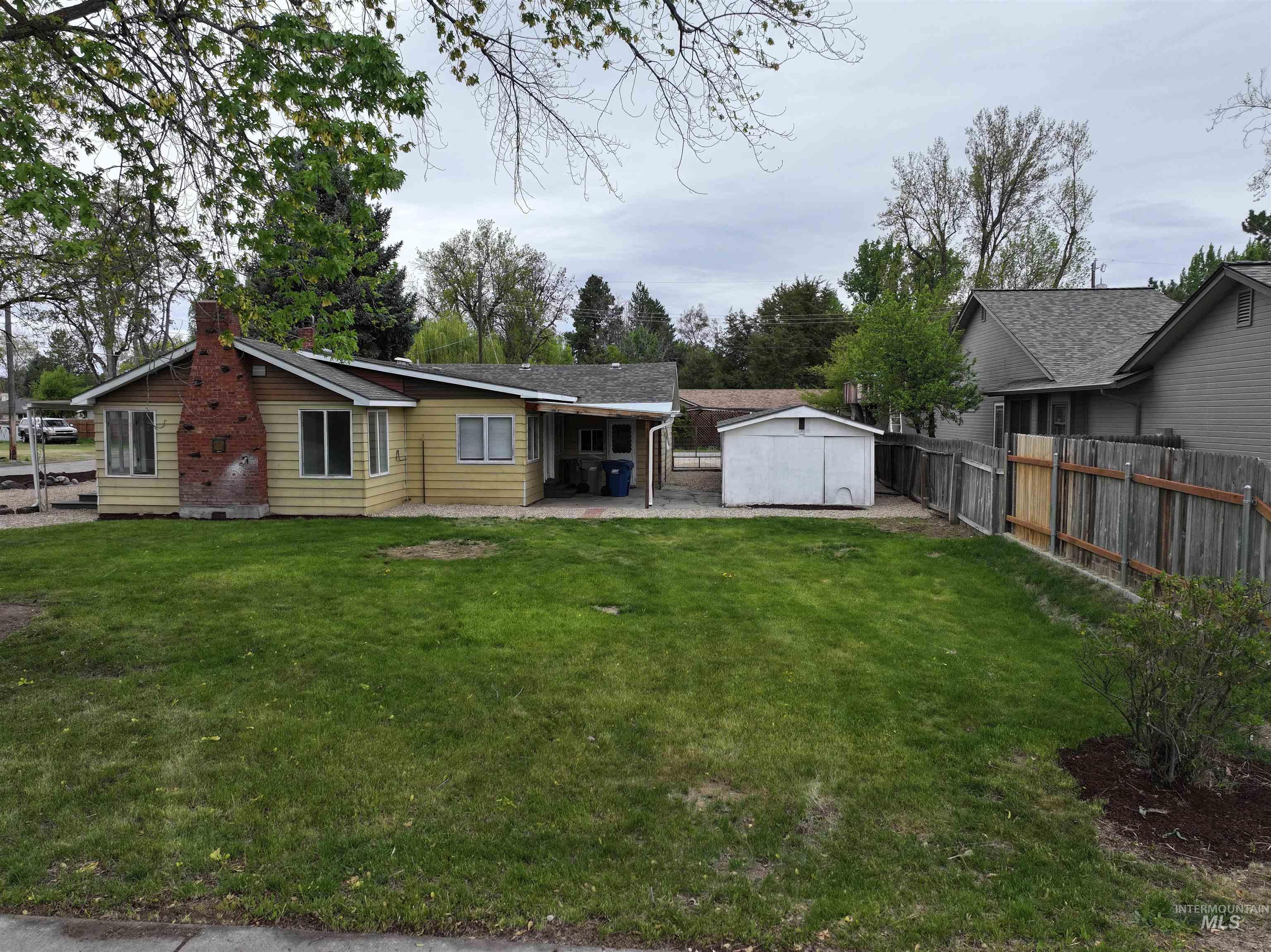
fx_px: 881
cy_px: 476
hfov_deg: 71.6
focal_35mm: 24
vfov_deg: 56.8
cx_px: 636
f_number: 2.8
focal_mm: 12.29
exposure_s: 1/1600
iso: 140
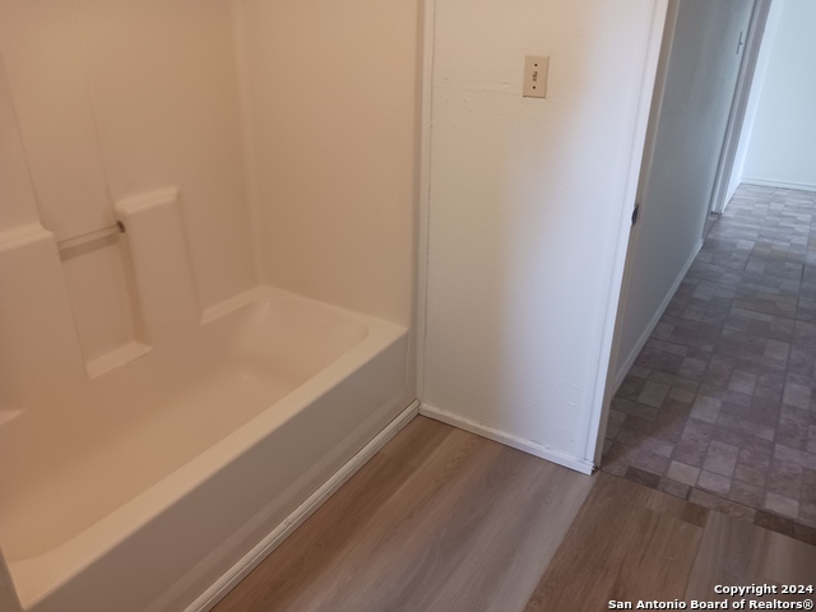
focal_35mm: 27
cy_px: 306
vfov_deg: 51.4
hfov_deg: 65.3
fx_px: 636
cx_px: 408
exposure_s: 1/24
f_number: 1.8
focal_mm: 4
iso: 250
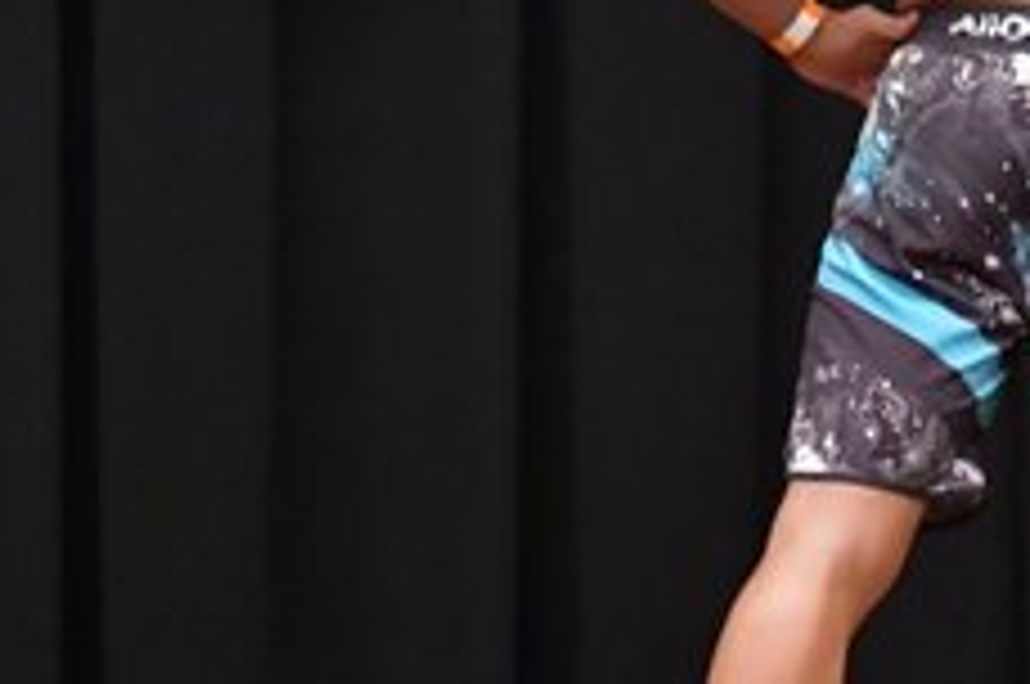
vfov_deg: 1.8
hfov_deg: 2.7
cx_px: 906
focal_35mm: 762
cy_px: 261
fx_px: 21771
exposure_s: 1/400
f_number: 5.6
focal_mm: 150
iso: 6400
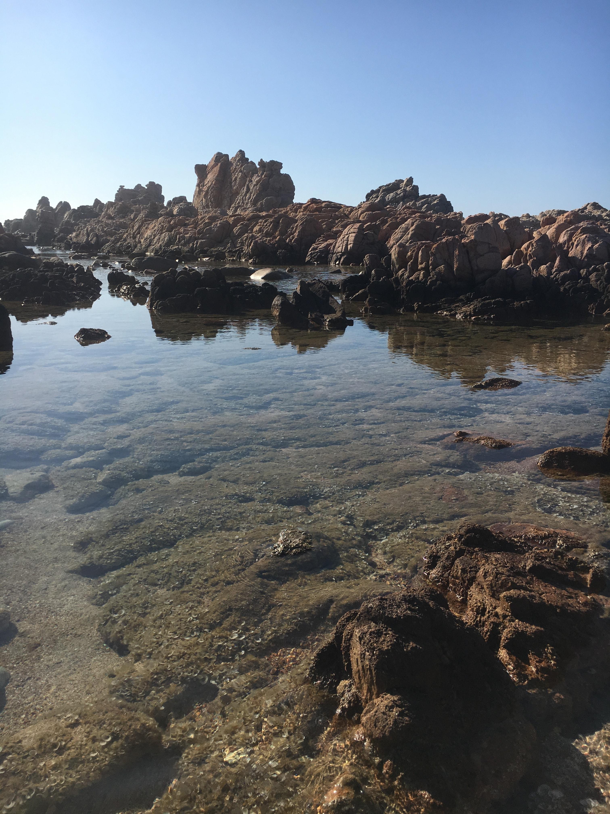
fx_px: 681
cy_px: 407
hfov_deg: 48.2
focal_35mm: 29
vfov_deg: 61.7
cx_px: 305
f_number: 2.2
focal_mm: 4.15
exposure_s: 1/2747
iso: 25
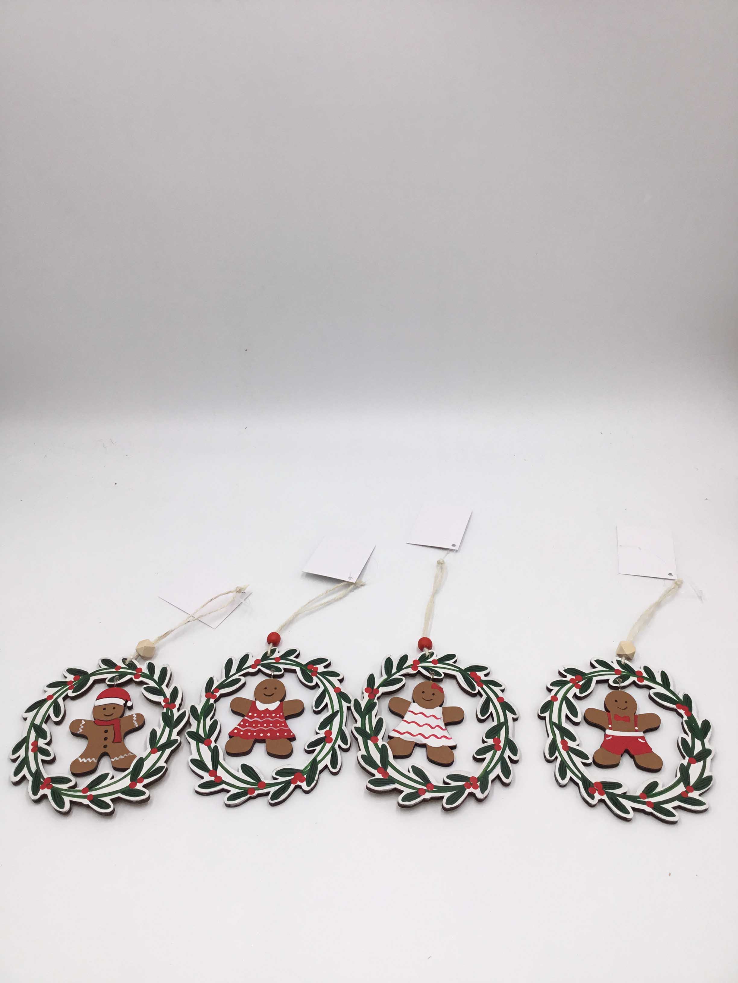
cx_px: 369
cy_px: 492
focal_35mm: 31
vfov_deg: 58.4
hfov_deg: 45.4
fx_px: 881
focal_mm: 3.3
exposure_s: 1/262
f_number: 2.4
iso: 25
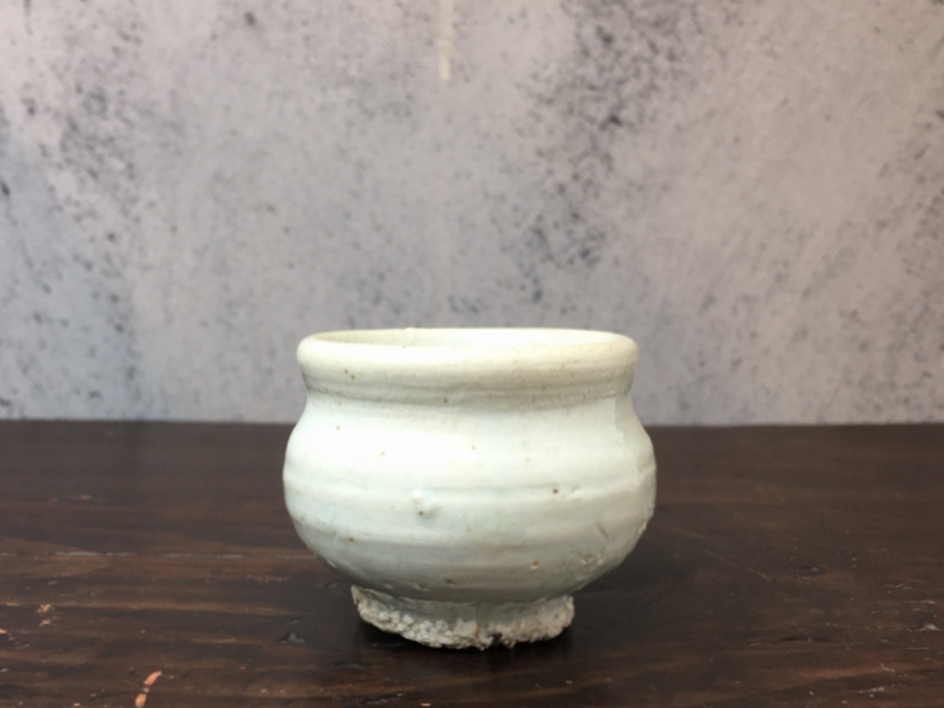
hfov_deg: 52.6
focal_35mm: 35
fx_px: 954
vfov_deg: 40.6
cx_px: 447
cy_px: 403
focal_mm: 4.15
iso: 40
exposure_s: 1/30
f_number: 2.2
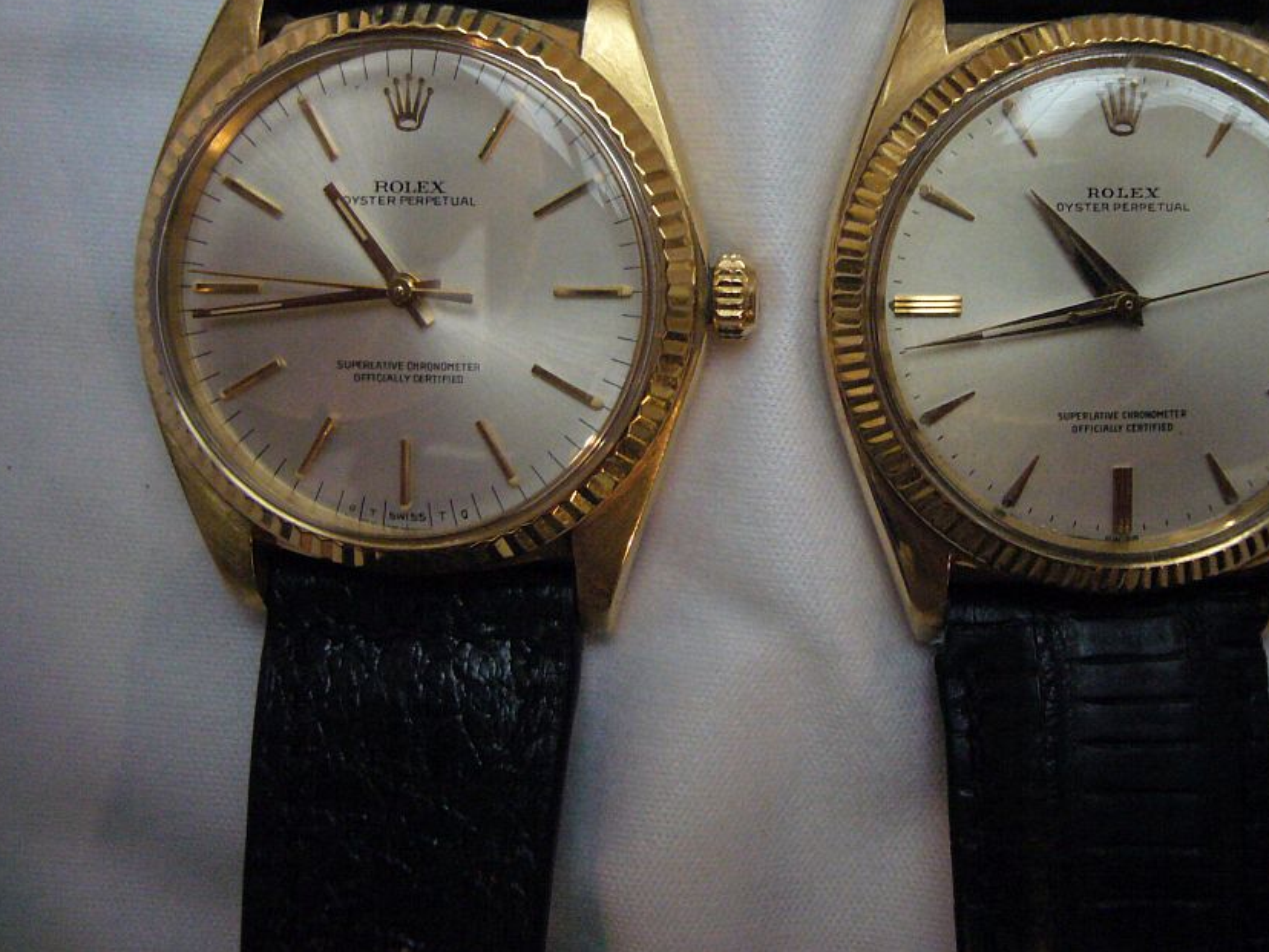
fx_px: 1320
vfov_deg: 39.3
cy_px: 342
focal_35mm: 36
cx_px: 759
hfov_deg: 51.0
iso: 400
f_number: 2.8
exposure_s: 1/30
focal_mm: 4.6
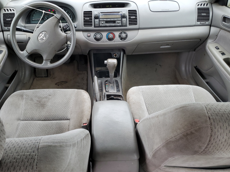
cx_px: 99
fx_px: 199
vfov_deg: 46.8
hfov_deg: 59.7
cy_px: 92
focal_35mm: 30
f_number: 1.5
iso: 52
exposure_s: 1/60.2
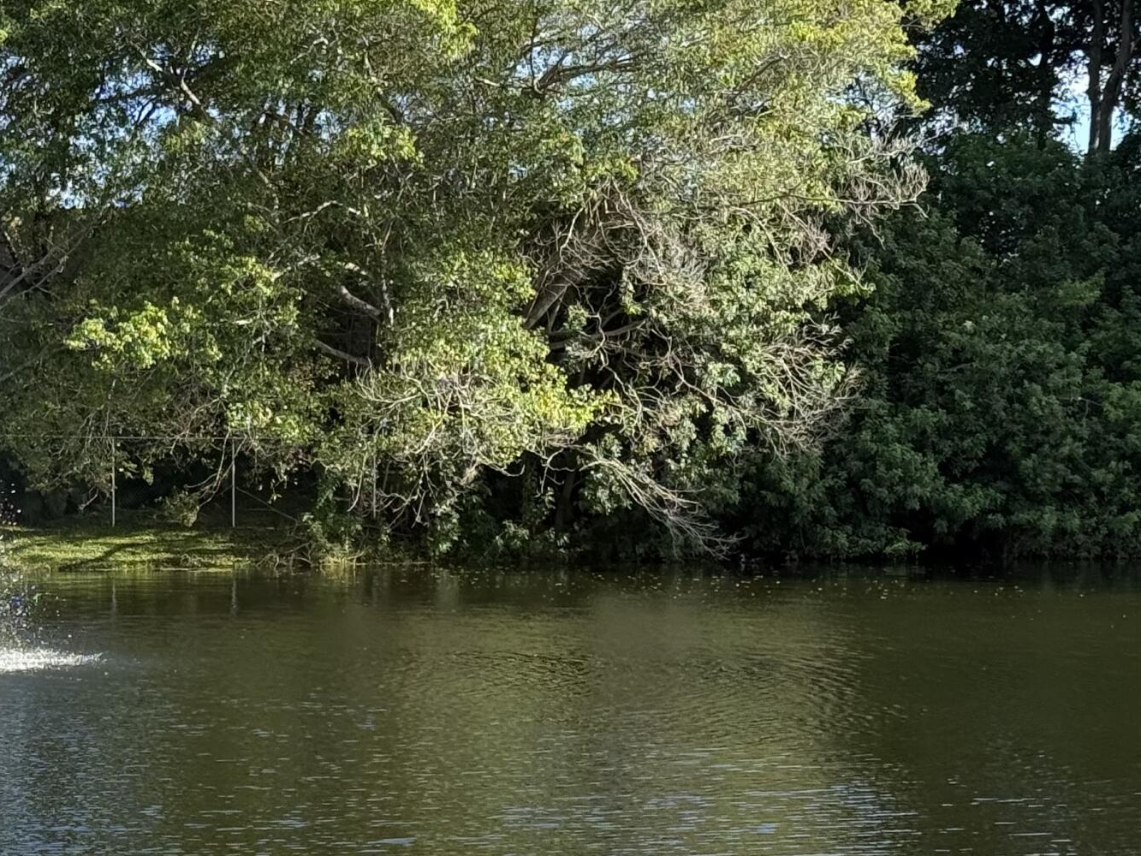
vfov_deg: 13.7
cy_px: 621
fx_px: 3560
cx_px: 30
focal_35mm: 108
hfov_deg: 17.8
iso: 80
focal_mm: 6.76
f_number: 1.78
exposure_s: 1/1484
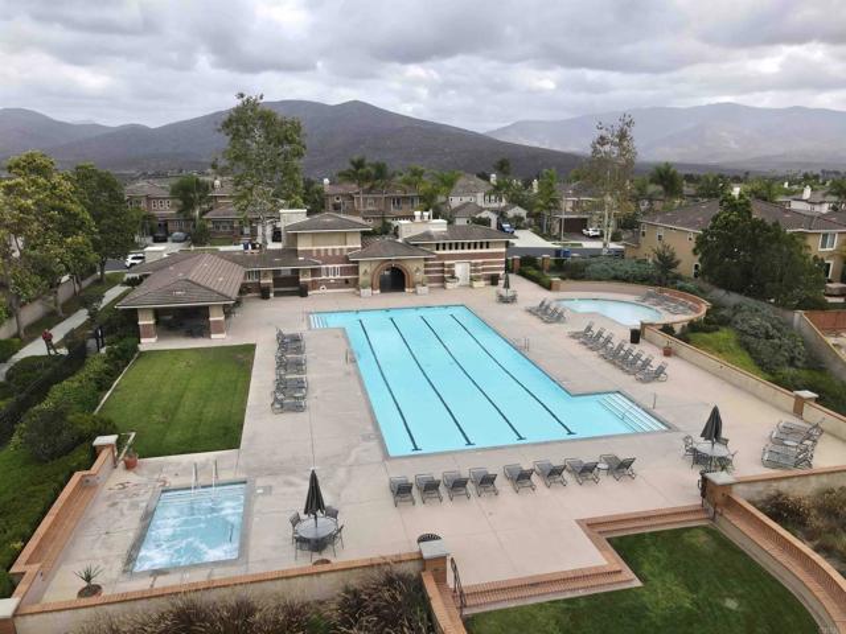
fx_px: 587
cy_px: 317
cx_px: 423
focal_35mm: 24
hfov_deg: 71.6
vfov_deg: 56.8
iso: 190
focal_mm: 4.5
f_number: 2.8
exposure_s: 1/15
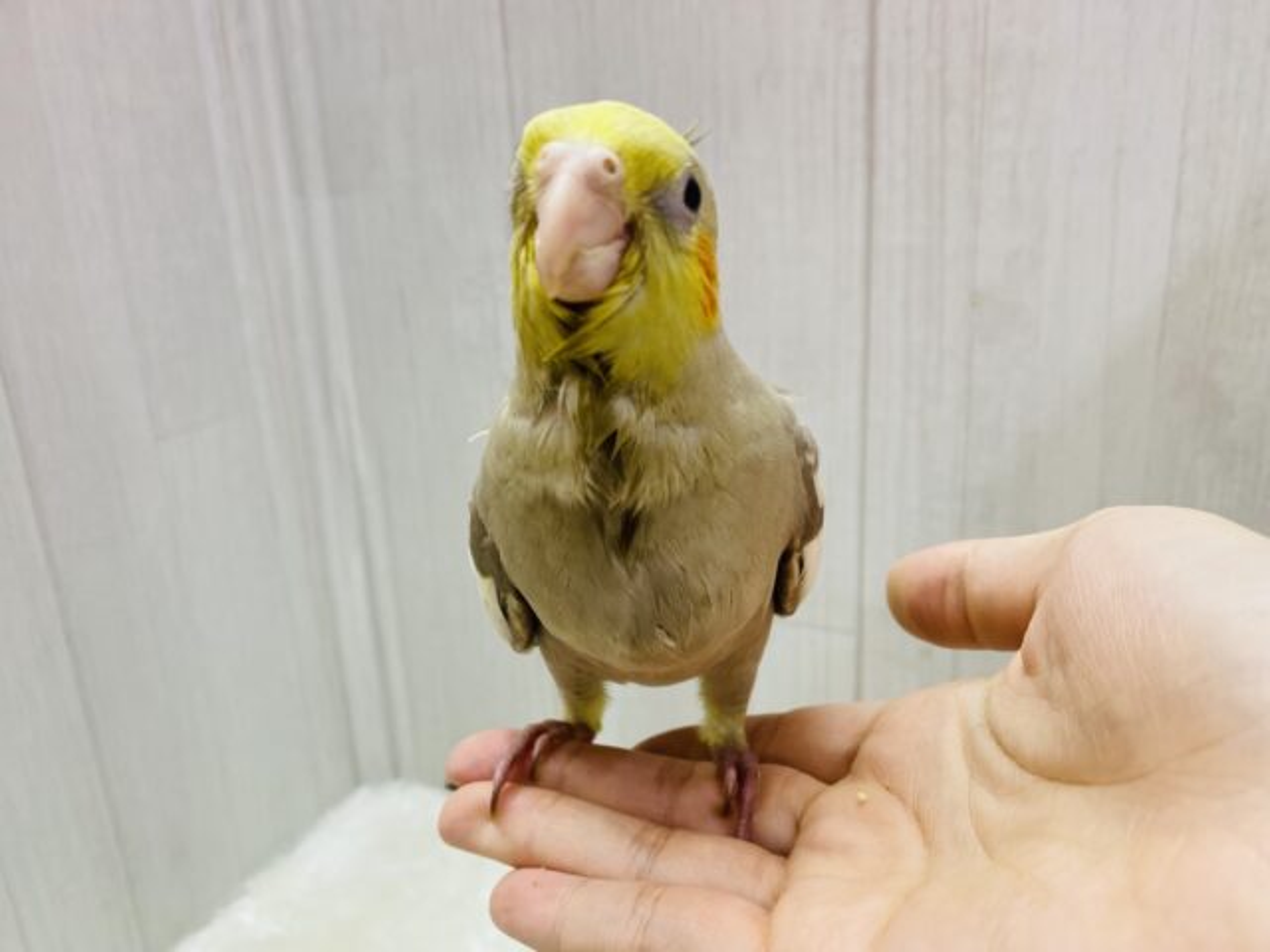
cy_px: 476
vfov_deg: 54.9
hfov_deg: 69.4
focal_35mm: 25
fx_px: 917
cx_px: 635
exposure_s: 1/100
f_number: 1.8
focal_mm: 4.25
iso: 100
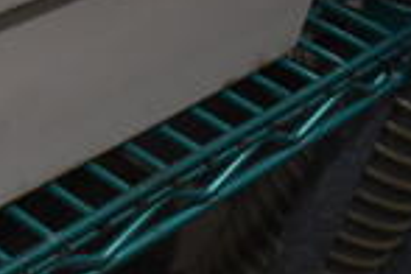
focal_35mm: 112
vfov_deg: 12.2
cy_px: 42
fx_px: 1279
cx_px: -361
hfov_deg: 15.4
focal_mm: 18
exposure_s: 1/125
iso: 1000
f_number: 3.5
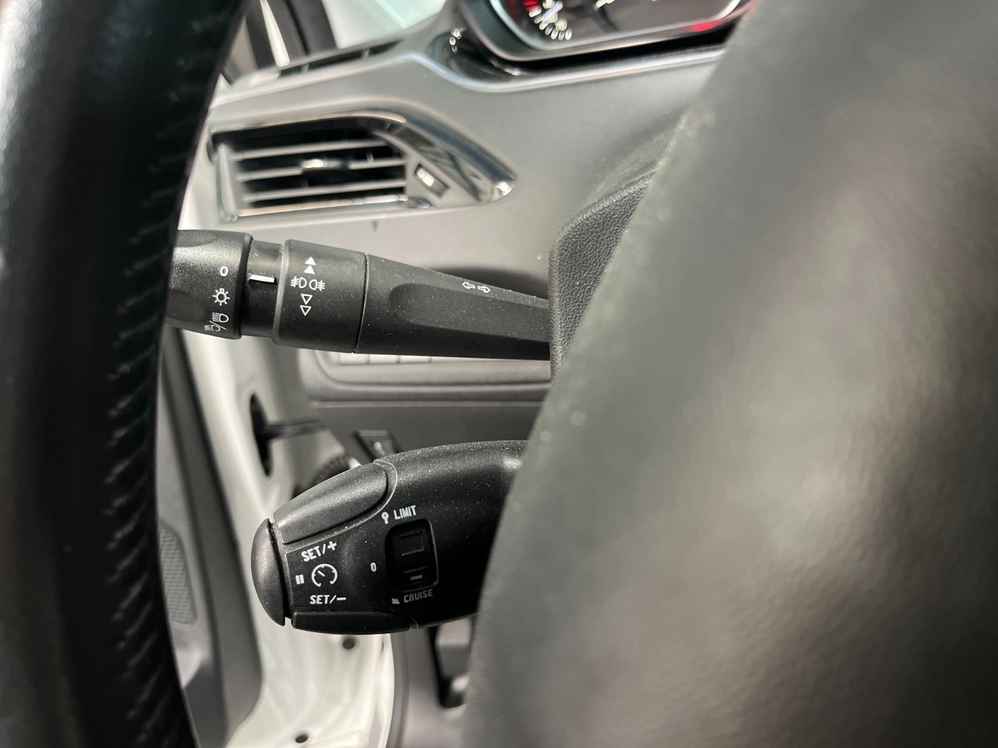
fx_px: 750
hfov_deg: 67.3
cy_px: 374
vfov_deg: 53.1
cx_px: 499
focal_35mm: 26
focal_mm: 5.1
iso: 400
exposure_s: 1/33
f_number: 1.6
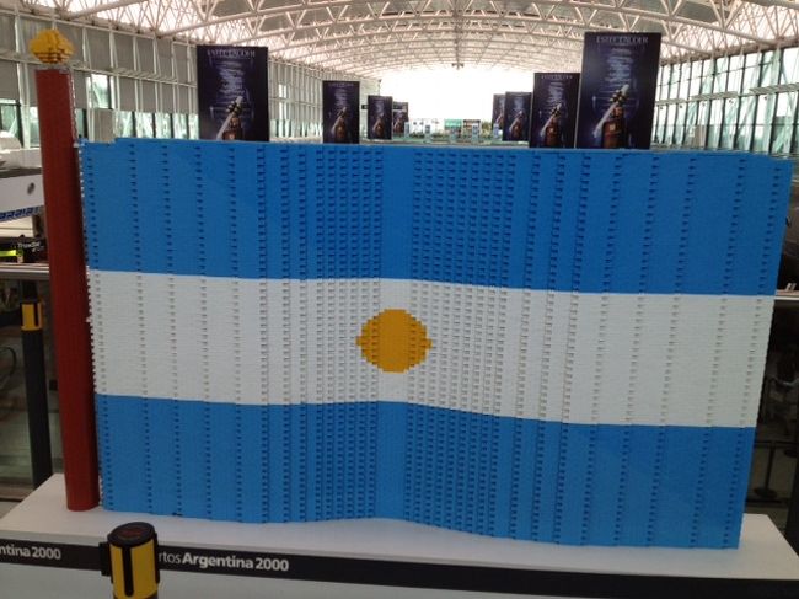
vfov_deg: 40.7
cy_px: 300
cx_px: 400
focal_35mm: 35
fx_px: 808
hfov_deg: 52.6
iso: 100
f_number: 2.4
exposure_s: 1/120
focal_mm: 4.28
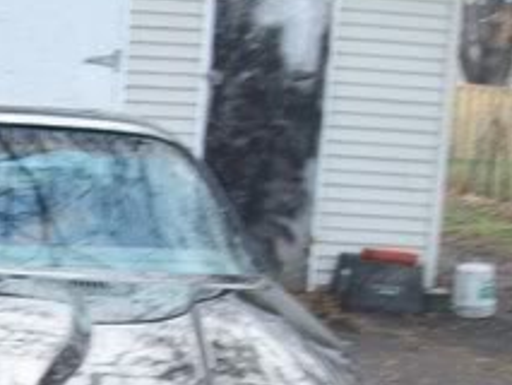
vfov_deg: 13.3
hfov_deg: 17.5
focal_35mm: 108
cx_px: -62
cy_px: 467
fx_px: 1598
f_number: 2.7
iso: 80
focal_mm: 6
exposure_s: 1/76
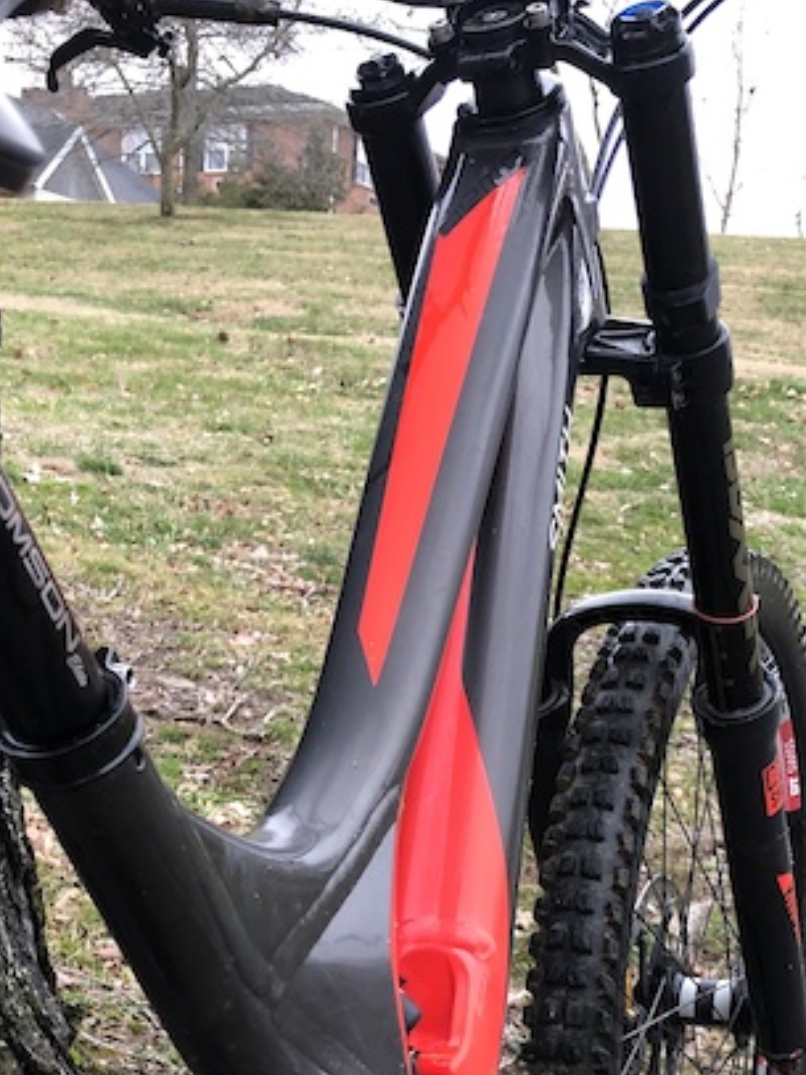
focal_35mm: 55
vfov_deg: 32.8
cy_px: 1006
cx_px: 394
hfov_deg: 26.5
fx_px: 1708
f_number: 1.8
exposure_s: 1/24
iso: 32
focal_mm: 3.99
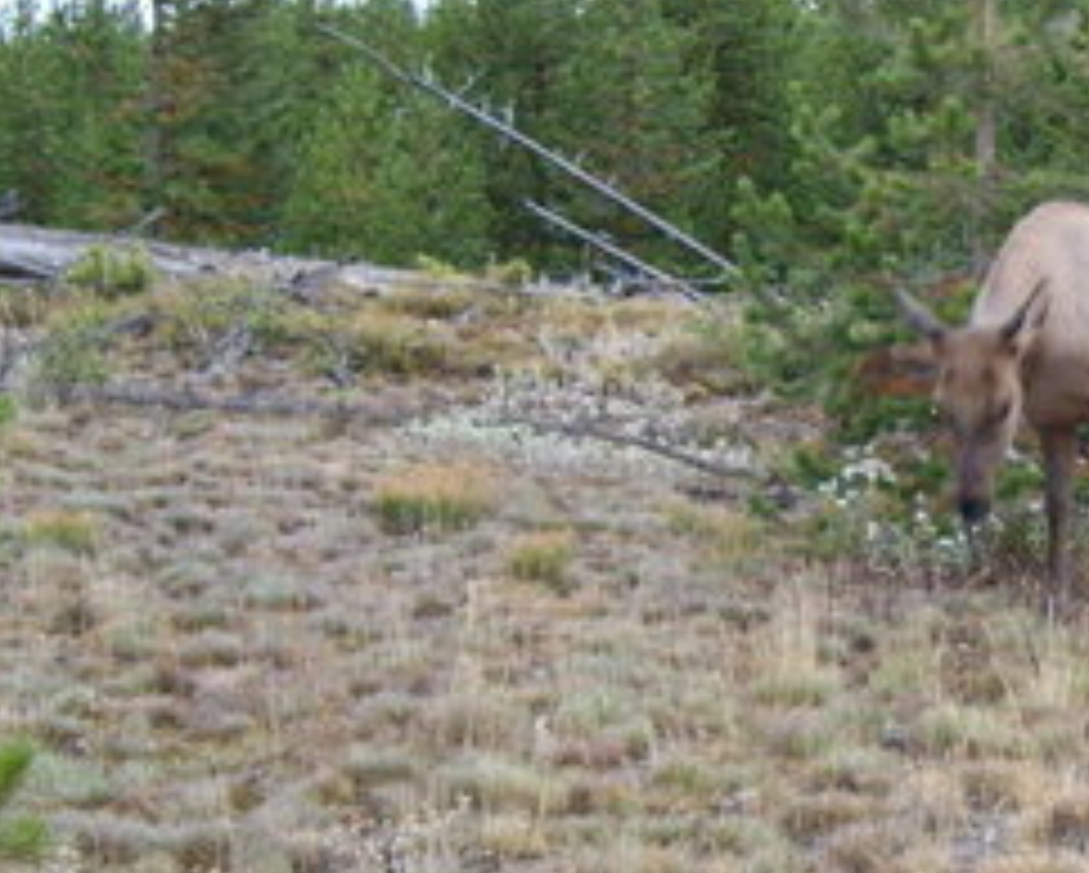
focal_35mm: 98
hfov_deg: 19.0
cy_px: 369
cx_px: 1112
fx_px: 3161
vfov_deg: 15.7
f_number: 2.7
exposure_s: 1/60
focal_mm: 6.2
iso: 200
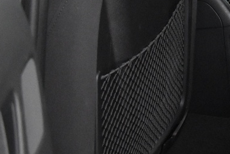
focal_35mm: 115
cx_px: 454
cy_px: 1
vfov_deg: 11.8
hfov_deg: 14.7
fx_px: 735
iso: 3200
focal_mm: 18
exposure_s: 1/30
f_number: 3.5
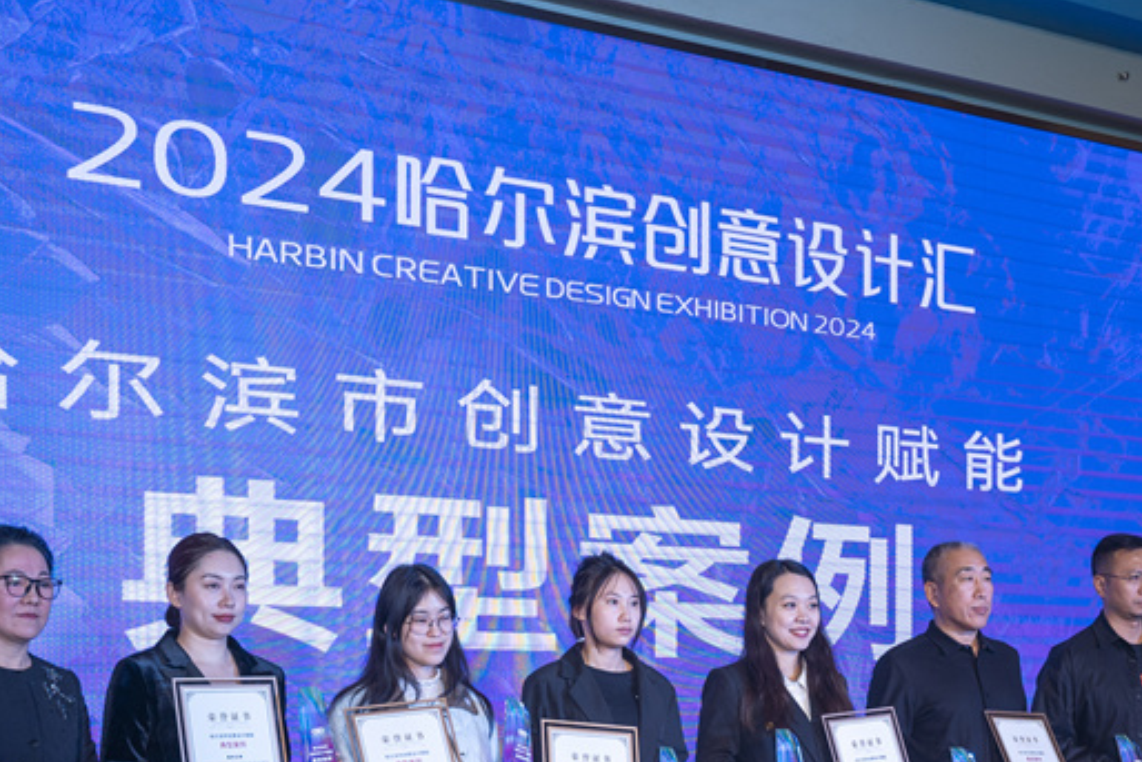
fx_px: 2221
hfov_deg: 28.6
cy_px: 733
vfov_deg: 19.0
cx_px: 764
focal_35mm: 70
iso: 320
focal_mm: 36
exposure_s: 1/160
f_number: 4
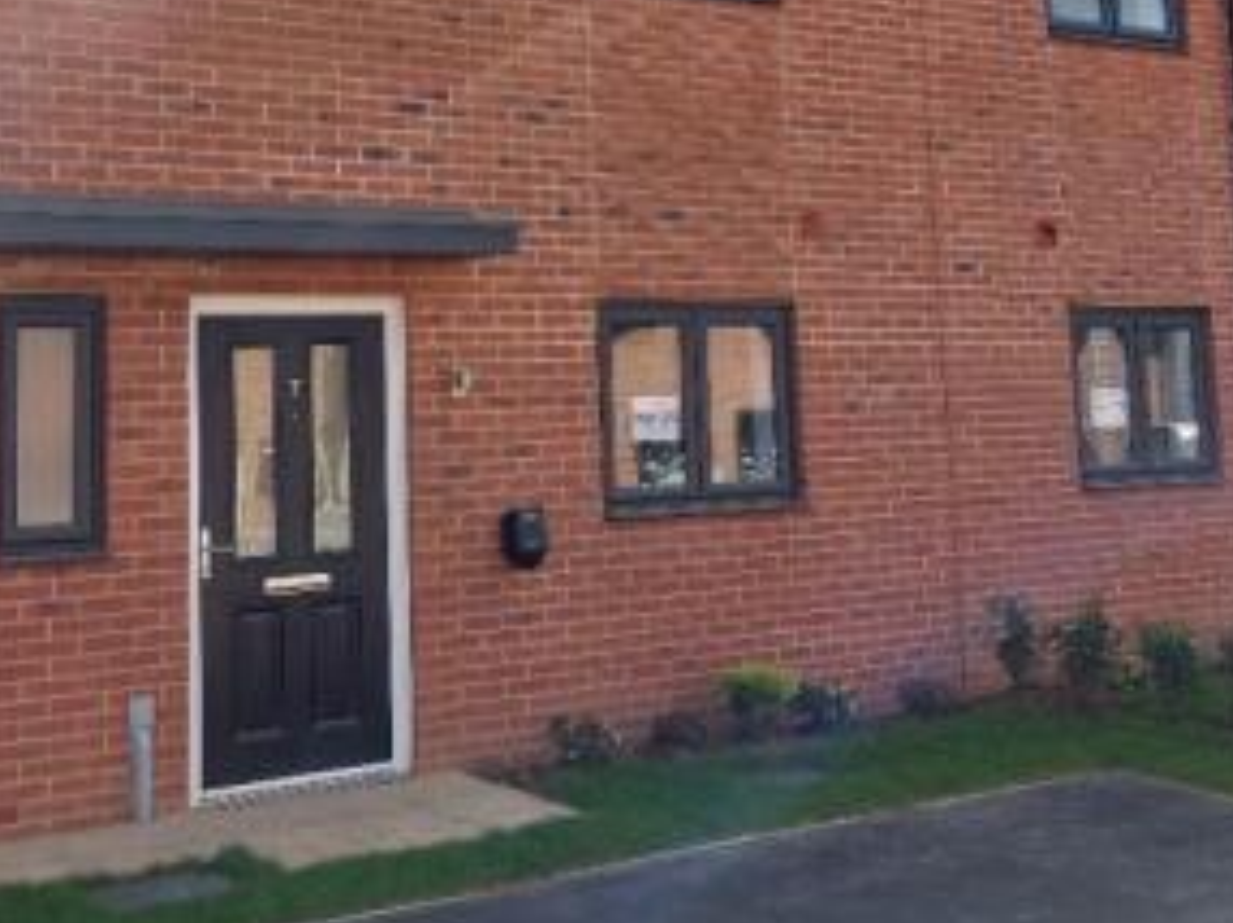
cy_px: 183
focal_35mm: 51
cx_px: 584
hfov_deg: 37.5
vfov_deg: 27.9
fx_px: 1815
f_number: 1.8
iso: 25
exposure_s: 1/521
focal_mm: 5.23
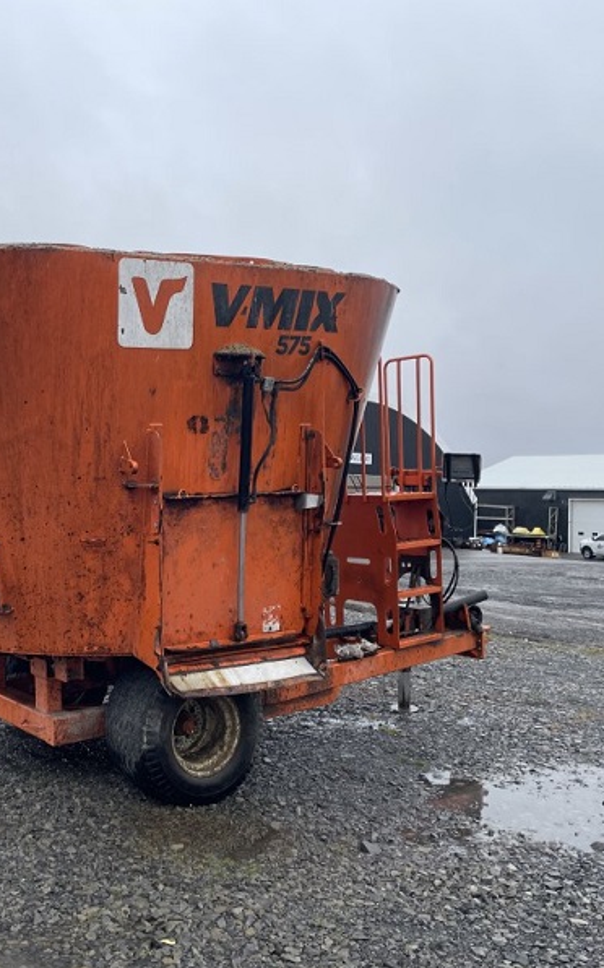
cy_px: 486
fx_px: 975
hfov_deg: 33.3
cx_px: 110
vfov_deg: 52.8
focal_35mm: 37
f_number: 1.6
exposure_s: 1/711
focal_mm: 4.2
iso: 32
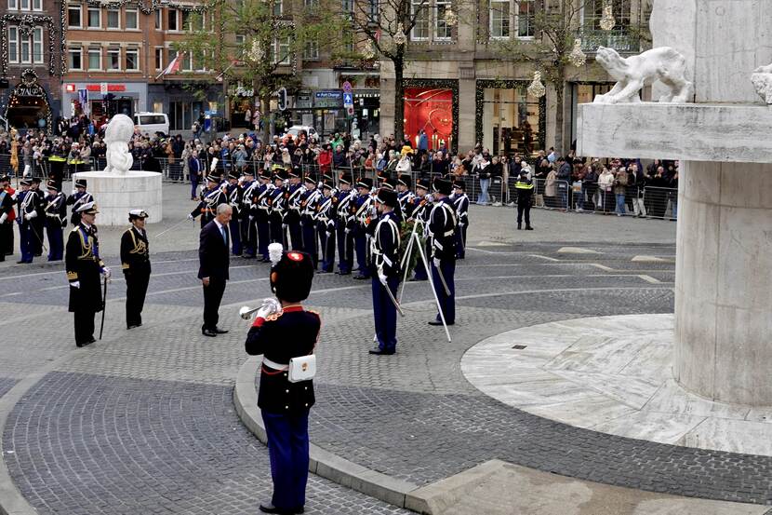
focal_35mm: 46
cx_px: 386
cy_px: 258
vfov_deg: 29.2
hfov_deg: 42.8
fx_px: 986
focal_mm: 16.92
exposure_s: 1/60
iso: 100
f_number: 3.2
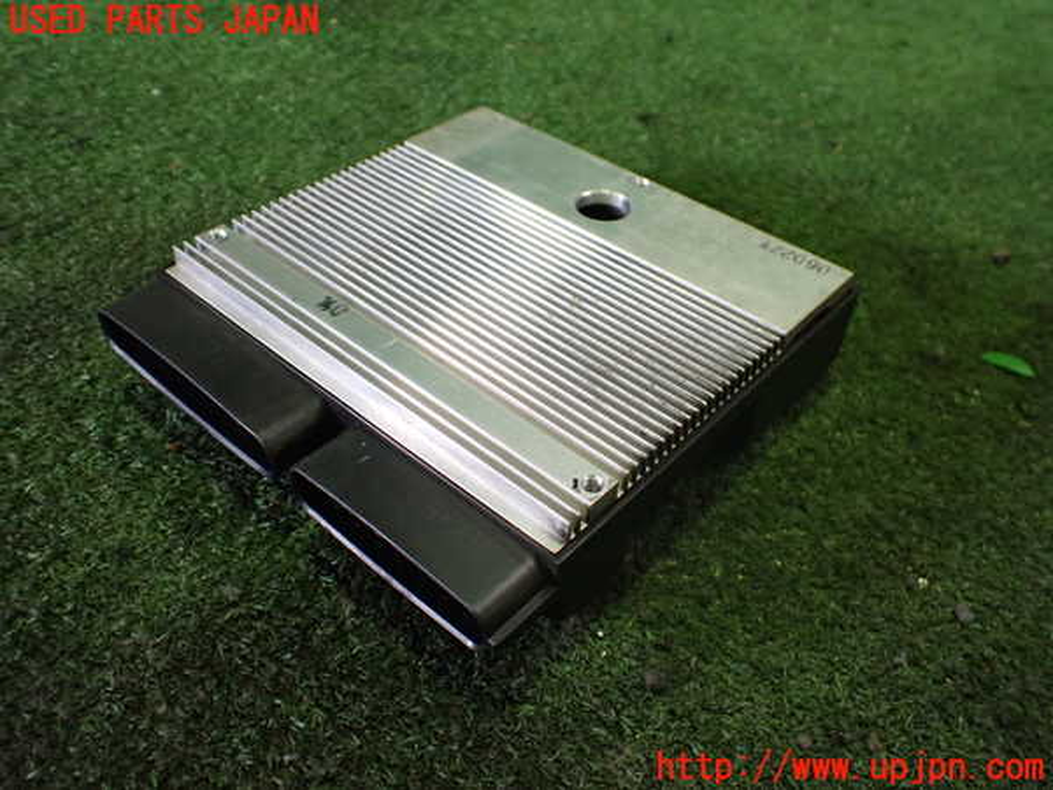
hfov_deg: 60.0
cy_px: 395
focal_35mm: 30
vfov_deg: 46.8
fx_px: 913
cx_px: 526
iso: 800
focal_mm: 5.4
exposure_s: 1/100
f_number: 2.3
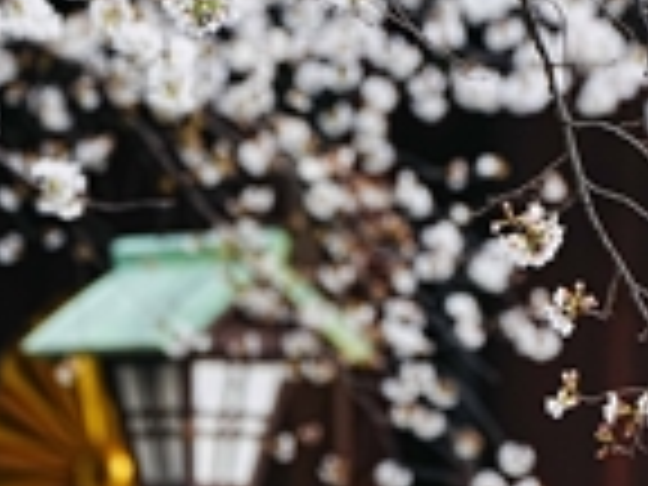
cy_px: 34
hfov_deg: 2.9
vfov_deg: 2.1
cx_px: 472
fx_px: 12954
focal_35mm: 692
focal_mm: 259
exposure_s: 1/320
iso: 500
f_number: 5.6
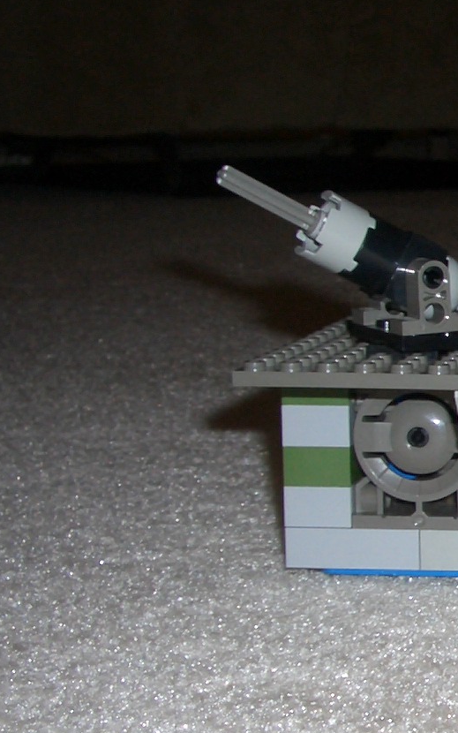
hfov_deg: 11.6
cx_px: 872
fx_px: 2056
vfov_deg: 20.2
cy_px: 374
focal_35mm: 103
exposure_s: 1/60
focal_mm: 5.8
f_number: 4.3
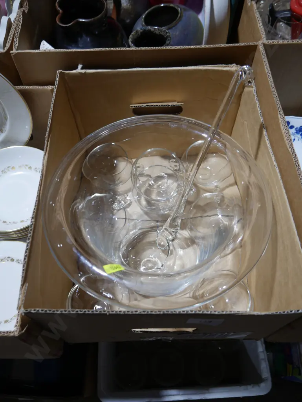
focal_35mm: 28
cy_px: 201
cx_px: 151
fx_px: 325
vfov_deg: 63.4
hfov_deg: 49.8
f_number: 3.5
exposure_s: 1/80
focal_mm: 14
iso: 200
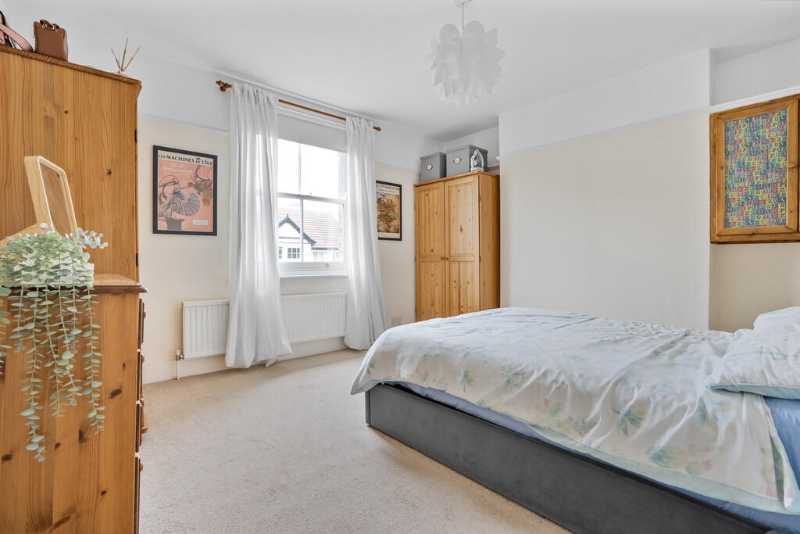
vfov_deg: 73.8
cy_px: 267
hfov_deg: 96.7
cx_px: 400
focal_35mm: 16
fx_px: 356
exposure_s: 1/4
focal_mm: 16
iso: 500
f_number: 9
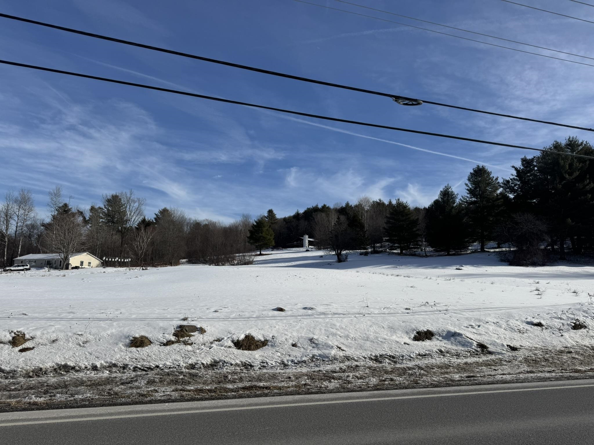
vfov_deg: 56.8
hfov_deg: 71.6
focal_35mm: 24
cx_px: 297
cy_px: 222
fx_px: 412
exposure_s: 1/10417
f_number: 1.78
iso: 80
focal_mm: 6.76
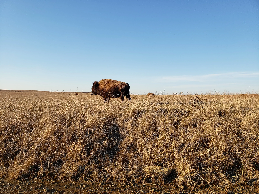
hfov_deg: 67.3
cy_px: 97
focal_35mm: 26
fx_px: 195
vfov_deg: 53.1
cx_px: 130
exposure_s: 1/752
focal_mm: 4.3
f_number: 2.4
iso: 50
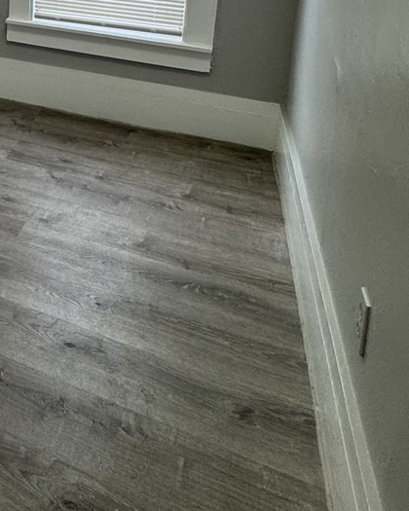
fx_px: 605
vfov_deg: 38.7
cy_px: -36
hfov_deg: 29.9
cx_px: -122
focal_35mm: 40
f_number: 2.2
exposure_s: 1/99
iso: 125
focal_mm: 2.22
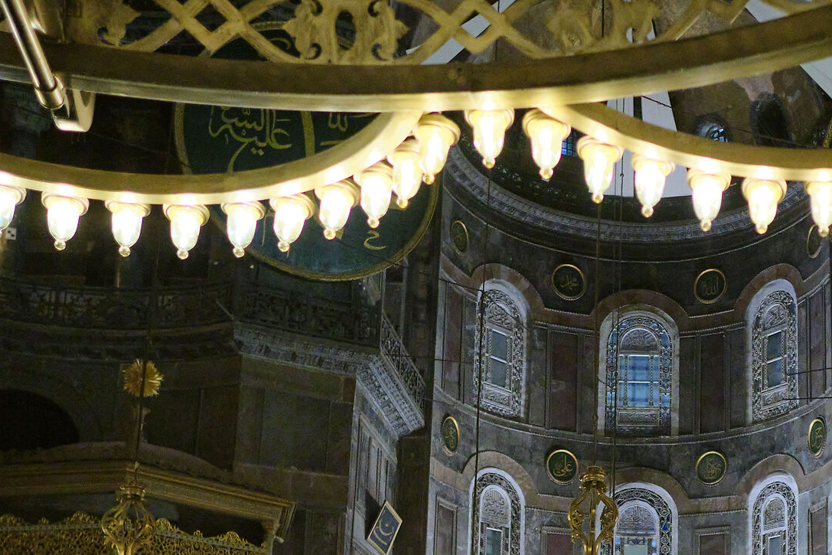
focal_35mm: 53
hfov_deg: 35.6
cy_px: 535
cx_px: 725
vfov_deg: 24.5
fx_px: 1225
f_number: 1.4
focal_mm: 16
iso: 6400
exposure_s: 1/800
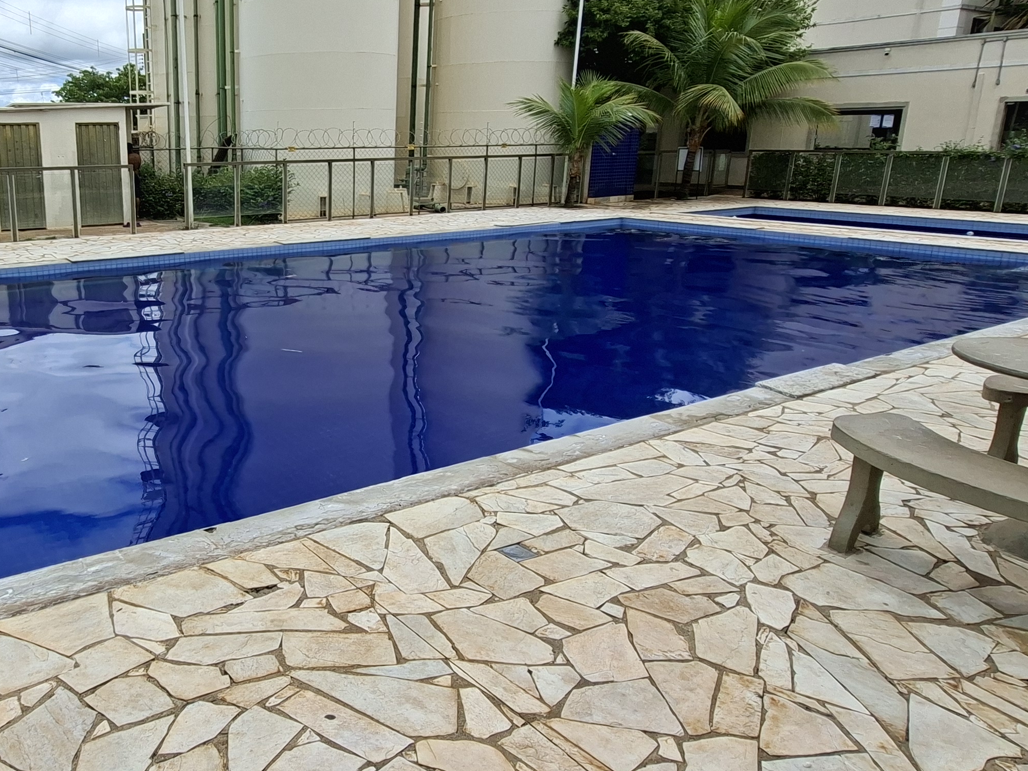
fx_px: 772
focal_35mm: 26
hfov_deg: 63.1
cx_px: 249
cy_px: 338
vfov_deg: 52.9
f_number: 2.2
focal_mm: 1.74
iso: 40
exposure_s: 1/1600
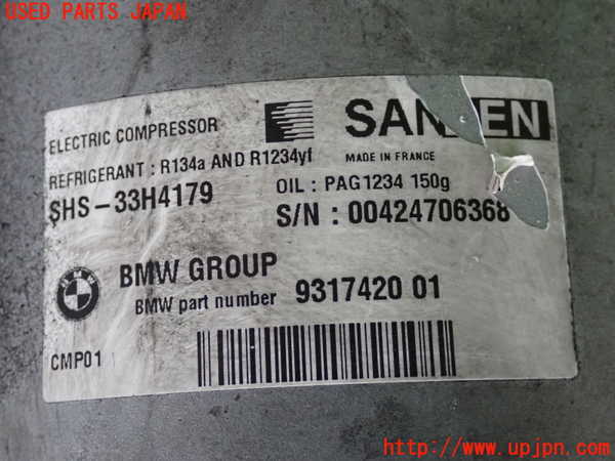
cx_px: 308
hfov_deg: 29.0
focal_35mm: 67
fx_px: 1190
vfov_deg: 21.9
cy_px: 230
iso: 1250
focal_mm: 11.88
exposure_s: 1/320
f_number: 3.8
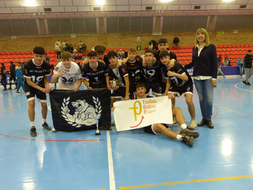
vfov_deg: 46.8
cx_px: 126
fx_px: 219
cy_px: 95
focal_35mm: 30
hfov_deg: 60.0
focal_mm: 5.5
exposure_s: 1/50
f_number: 2.8
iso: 200
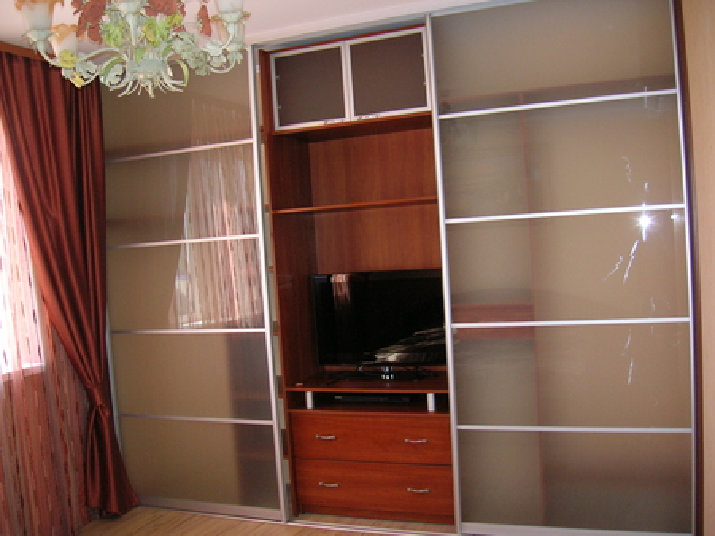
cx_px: 358
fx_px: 702
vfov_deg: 41.8
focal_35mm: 34
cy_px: 268
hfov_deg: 54.0
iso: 123
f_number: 2.9
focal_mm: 5.7
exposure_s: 1/60.1
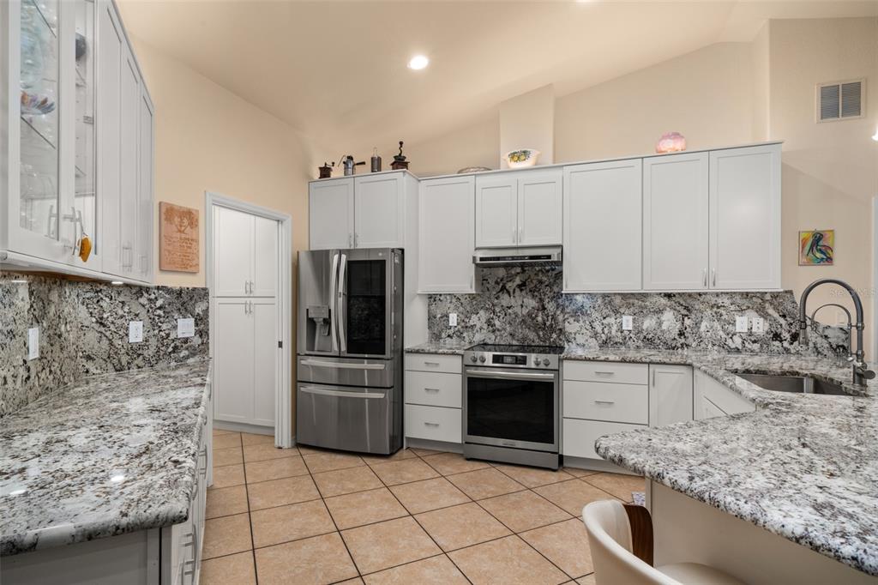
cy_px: 292
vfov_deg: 70.4
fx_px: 414
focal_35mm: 17
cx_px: 439
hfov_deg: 93.3
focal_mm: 17
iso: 400
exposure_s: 1/5
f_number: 11
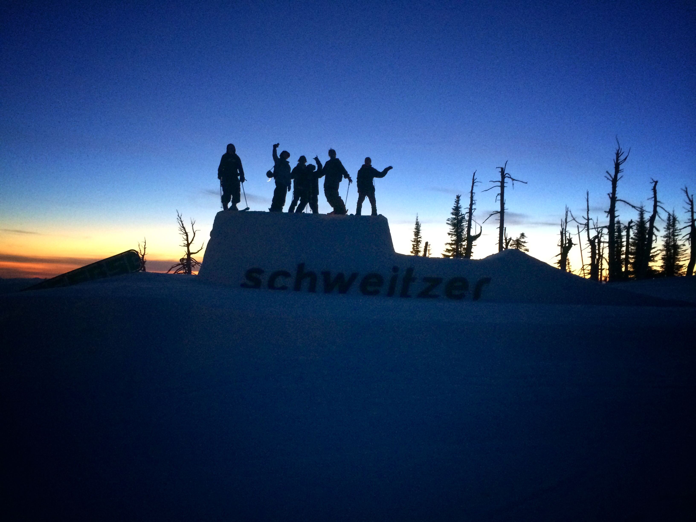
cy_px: 261
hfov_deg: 60.0
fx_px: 603
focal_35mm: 30
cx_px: 348
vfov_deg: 46.8
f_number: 2.2
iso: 320
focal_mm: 4.12
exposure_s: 1/17
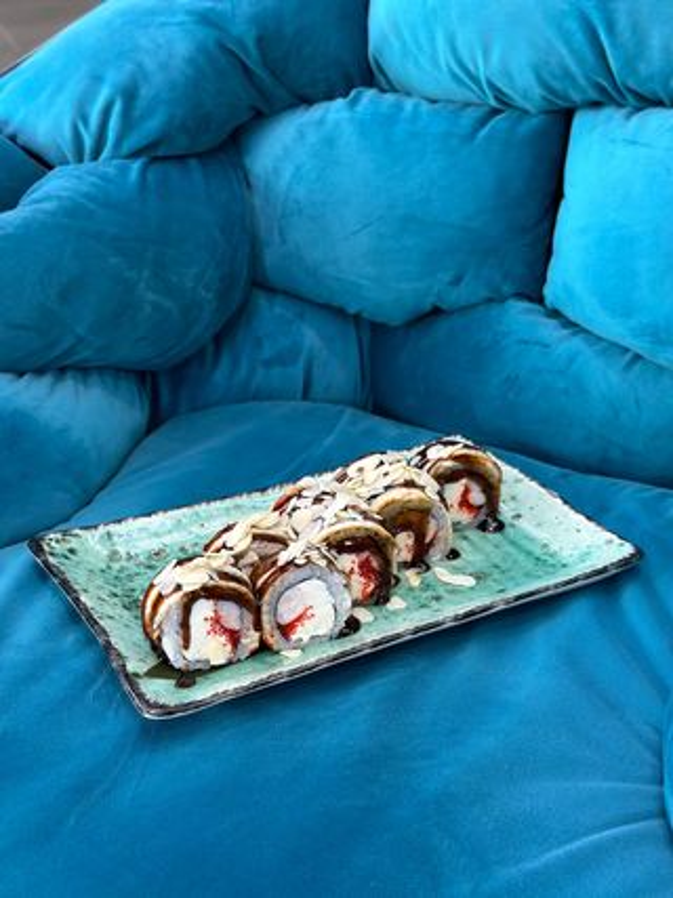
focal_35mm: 48
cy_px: 449
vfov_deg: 39.7
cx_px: 336
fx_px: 1245
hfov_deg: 30.3
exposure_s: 1/50
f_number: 1.8
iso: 250
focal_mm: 6.86
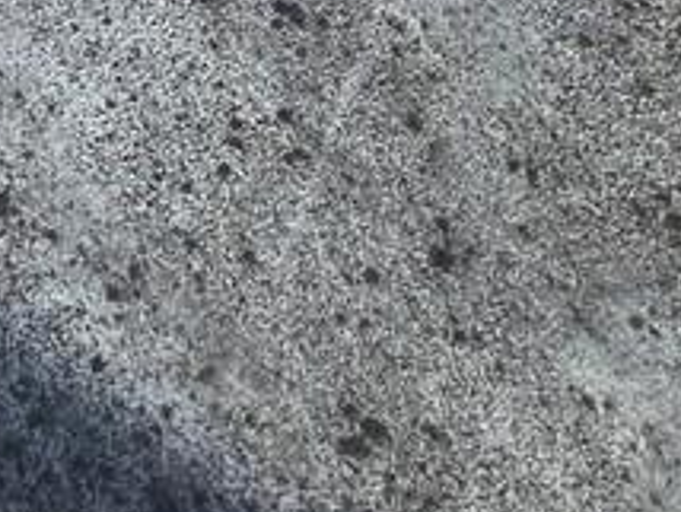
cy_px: -1297
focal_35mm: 97
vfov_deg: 9.3
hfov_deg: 19.0
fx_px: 1910
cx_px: -153
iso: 50
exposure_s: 1/1205
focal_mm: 2.2
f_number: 2.2
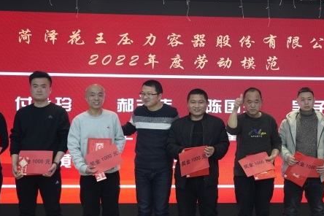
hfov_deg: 36.2
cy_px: 111
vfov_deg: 25.1
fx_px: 486
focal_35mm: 54
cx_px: 232
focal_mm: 30
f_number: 4
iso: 1600
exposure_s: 1/160
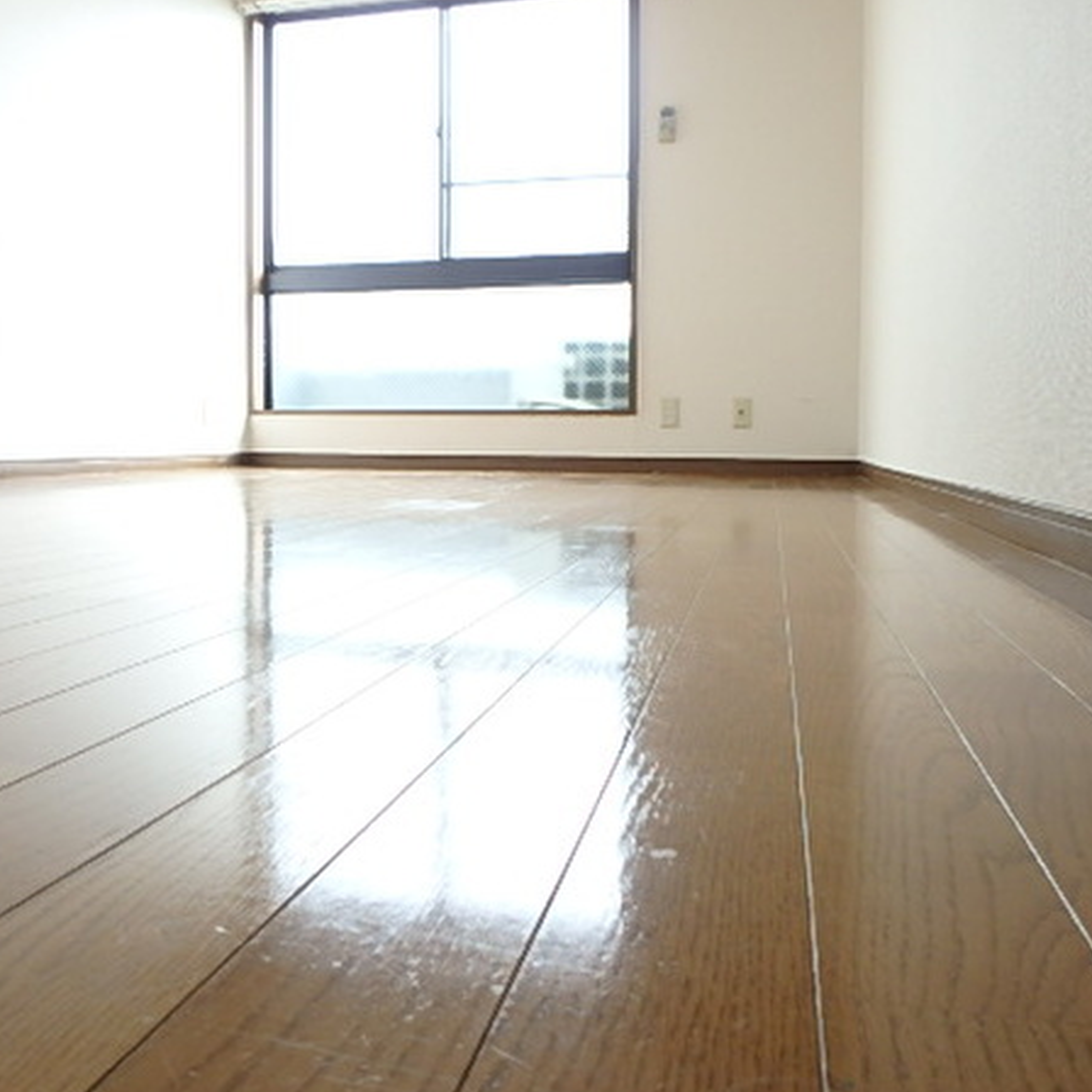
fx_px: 1035
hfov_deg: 55.6
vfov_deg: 55.6
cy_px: 508
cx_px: 514
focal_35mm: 29
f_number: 3.5
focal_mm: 3.7
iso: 250
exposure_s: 1/30
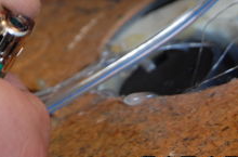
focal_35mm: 240
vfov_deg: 5.6
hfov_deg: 8.5
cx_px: -24
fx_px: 1584
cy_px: -56
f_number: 5.6
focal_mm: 55
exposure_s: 1/30
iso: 560
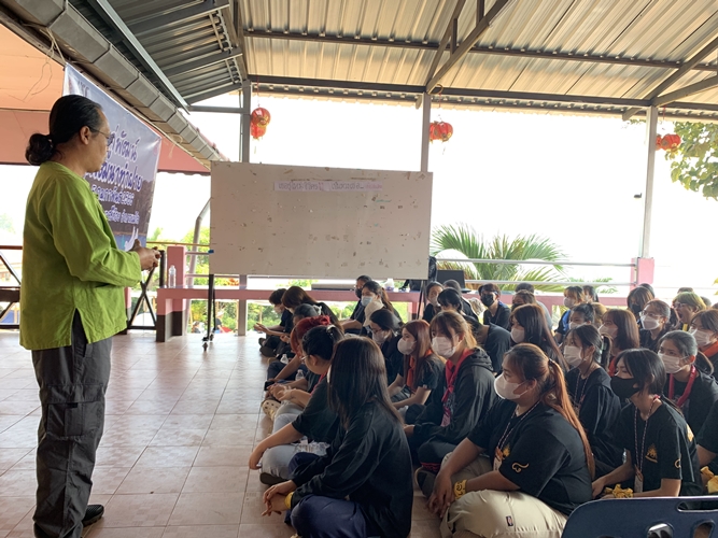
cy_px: 269
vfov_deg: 53.0
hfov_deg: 67.3
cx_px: 359
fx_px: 539
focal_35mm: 26
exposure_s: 1/121
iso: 80
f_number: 1.8
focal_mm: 4.25
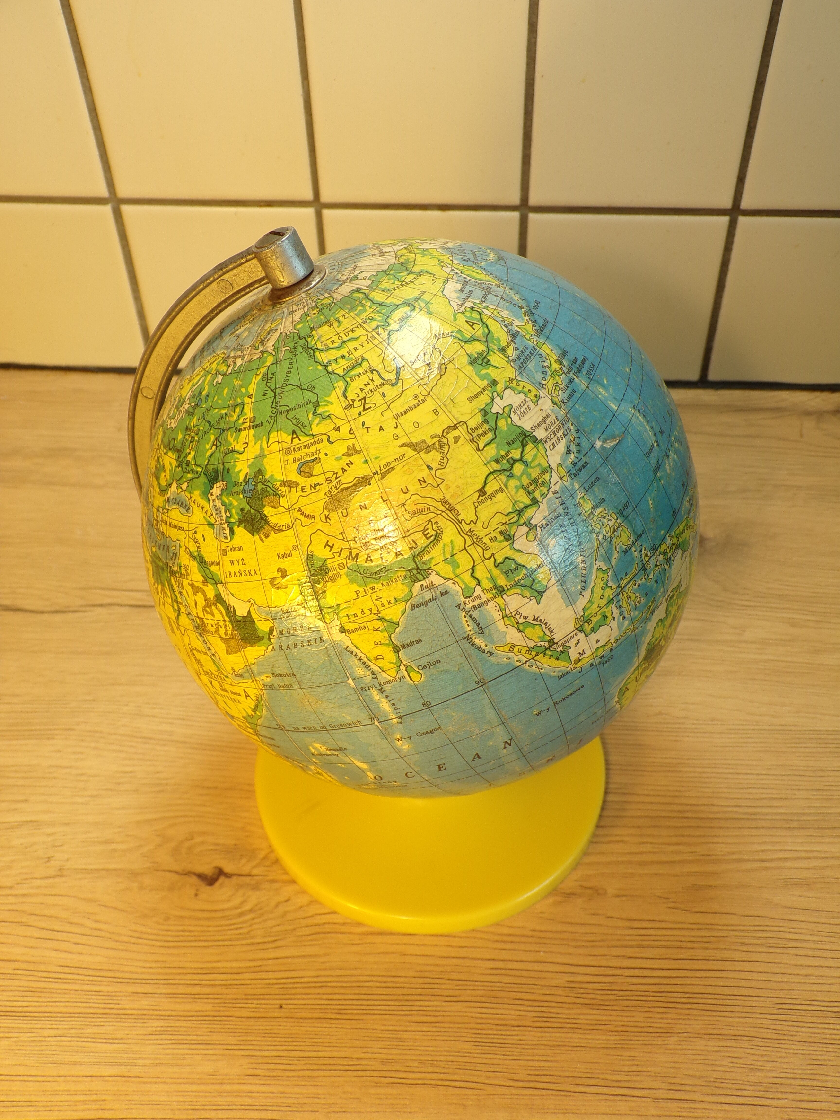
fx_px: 1035
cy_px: 560
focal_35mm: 32
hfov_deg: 44.2
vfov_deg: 56.8
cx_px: 420
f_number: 3.2
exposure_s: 1/34
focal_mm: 5.8
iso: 86
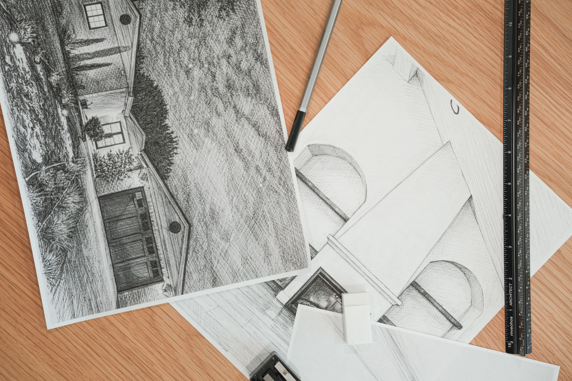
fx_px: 1112
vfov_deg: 19.5
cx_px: 286
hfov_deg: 28.8
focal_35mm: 70
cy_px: 190
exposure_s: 1/60
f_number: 4.5
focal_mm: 70
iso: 640
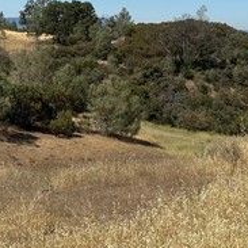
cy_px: 141
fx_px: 600
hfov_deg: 23.3
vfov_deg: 23.3
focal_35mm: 74
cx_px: 84
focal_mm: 6.86
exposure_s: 1/6623
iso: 80
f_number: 1.78
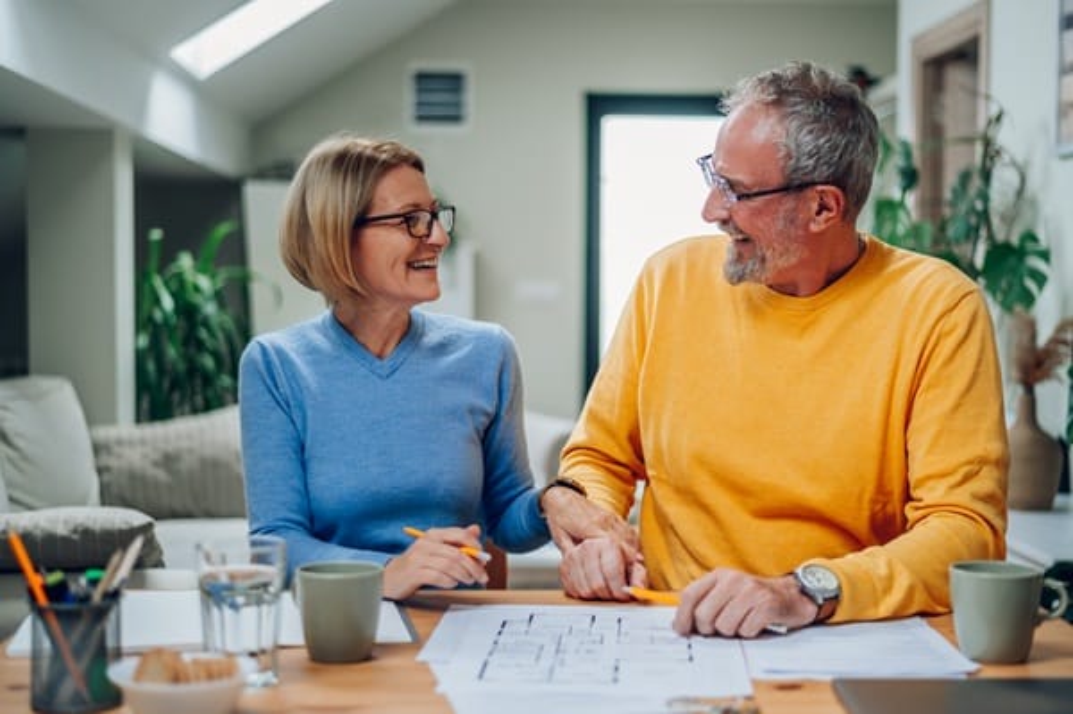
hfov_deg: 39.6
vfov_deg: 26.9
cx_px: 536
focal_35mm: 50
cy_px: 357
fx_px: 1489
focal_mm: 50
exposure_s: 1/200
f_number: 1.8
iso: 200
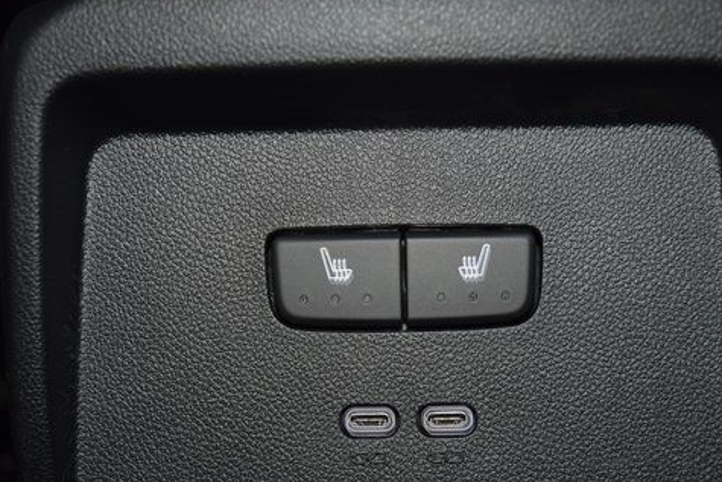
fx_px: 1418
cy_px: 258
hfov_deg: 28.6
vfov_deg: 19.3
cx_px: 397
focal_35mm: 71
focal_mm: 35
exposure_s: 1/8
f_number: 4.2
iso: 560
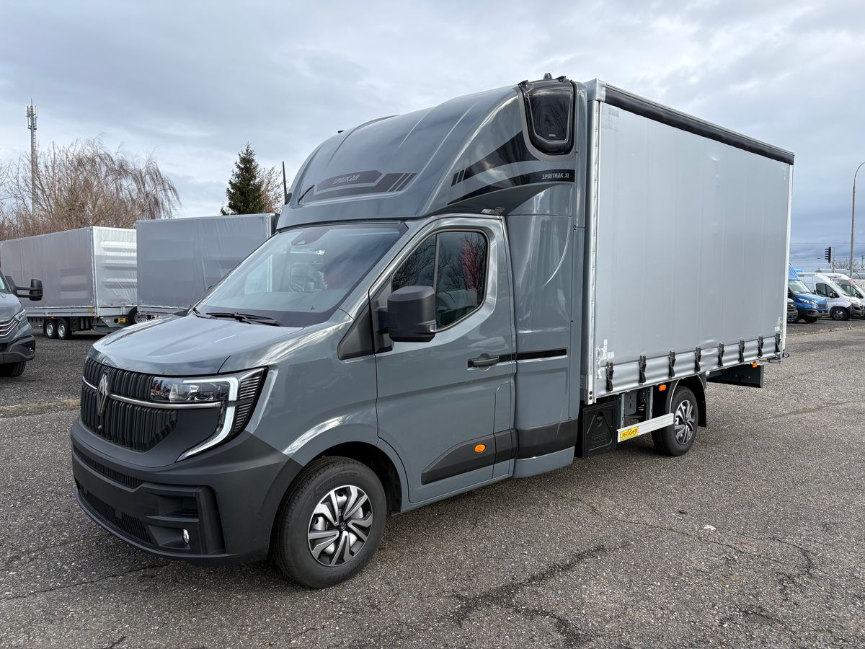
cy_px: 324
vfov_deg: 53.1
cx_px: 432
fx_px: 650
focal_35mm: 26
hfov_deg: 67.3
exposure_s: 1/1117
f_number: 1.6
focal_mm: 5.96
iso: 50
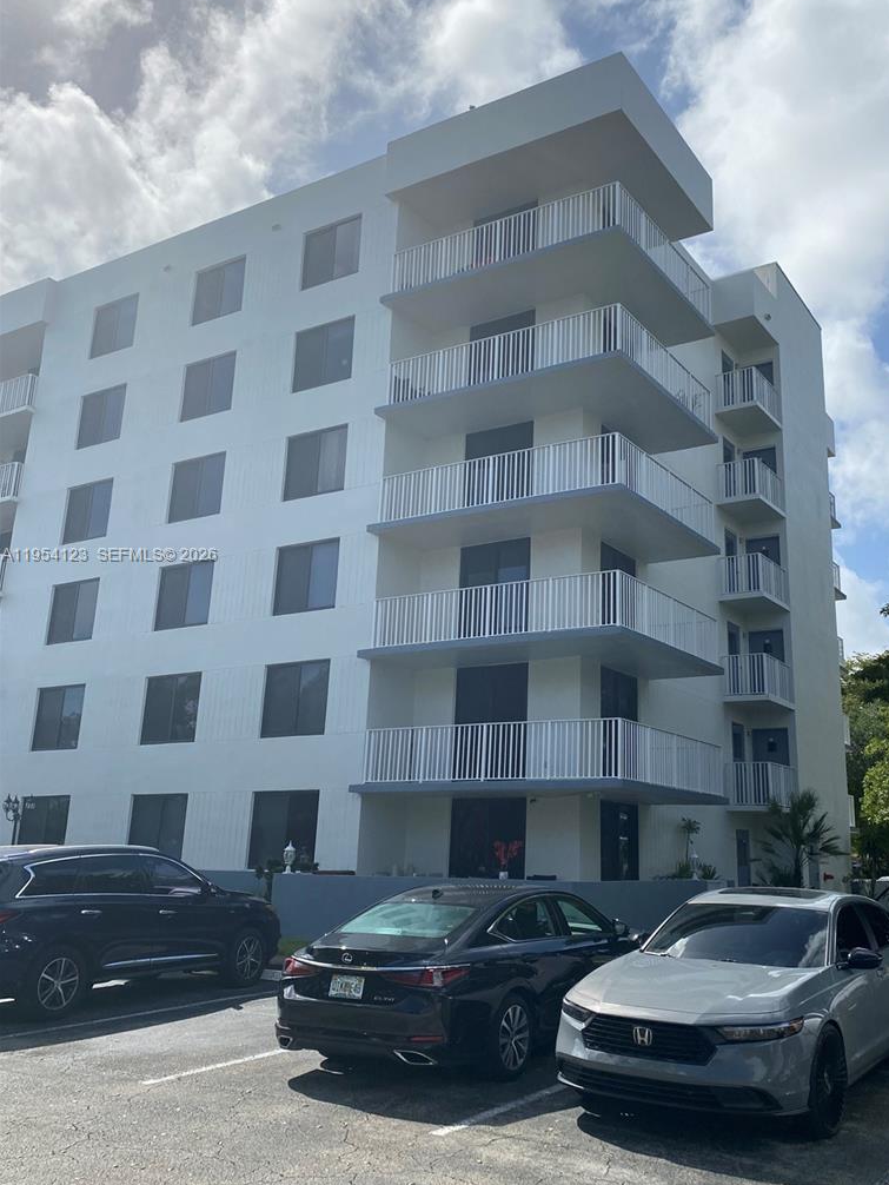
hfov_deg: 45.2
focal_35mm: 31
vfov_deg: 58.3
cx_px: 529
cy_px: 556
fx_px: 1061
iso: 32
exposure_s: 1/6061
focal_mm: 4.25
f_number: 1.8
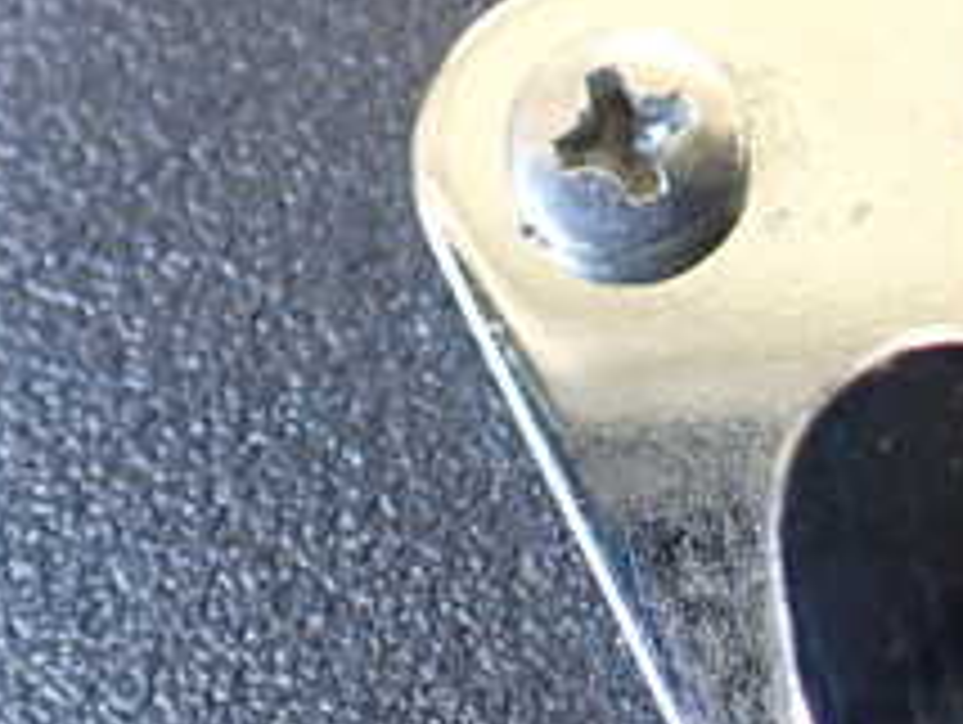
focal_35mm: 84
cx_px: 855
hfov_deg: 22.7
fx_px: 2339
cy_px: 247
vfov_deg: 17.6
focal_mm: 5.4
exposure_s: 1/80
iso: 800
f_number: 2.3
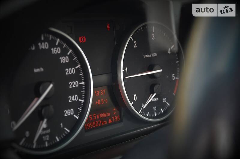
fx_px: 499
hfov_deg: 27.0
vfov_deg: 18.1
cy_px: 80
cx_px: 120
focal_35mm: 75
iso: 500
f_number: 5
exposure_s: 1/60
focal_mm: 50
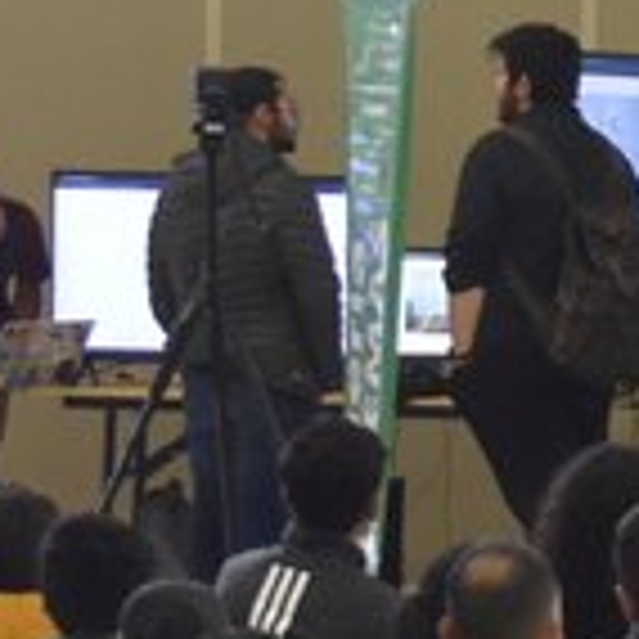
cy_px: -27
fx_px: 9022
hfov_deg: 4.0
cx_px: 1341
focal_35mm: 432
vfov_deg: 4.1
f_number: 5
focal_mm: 40
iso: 1400
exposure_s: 1/60
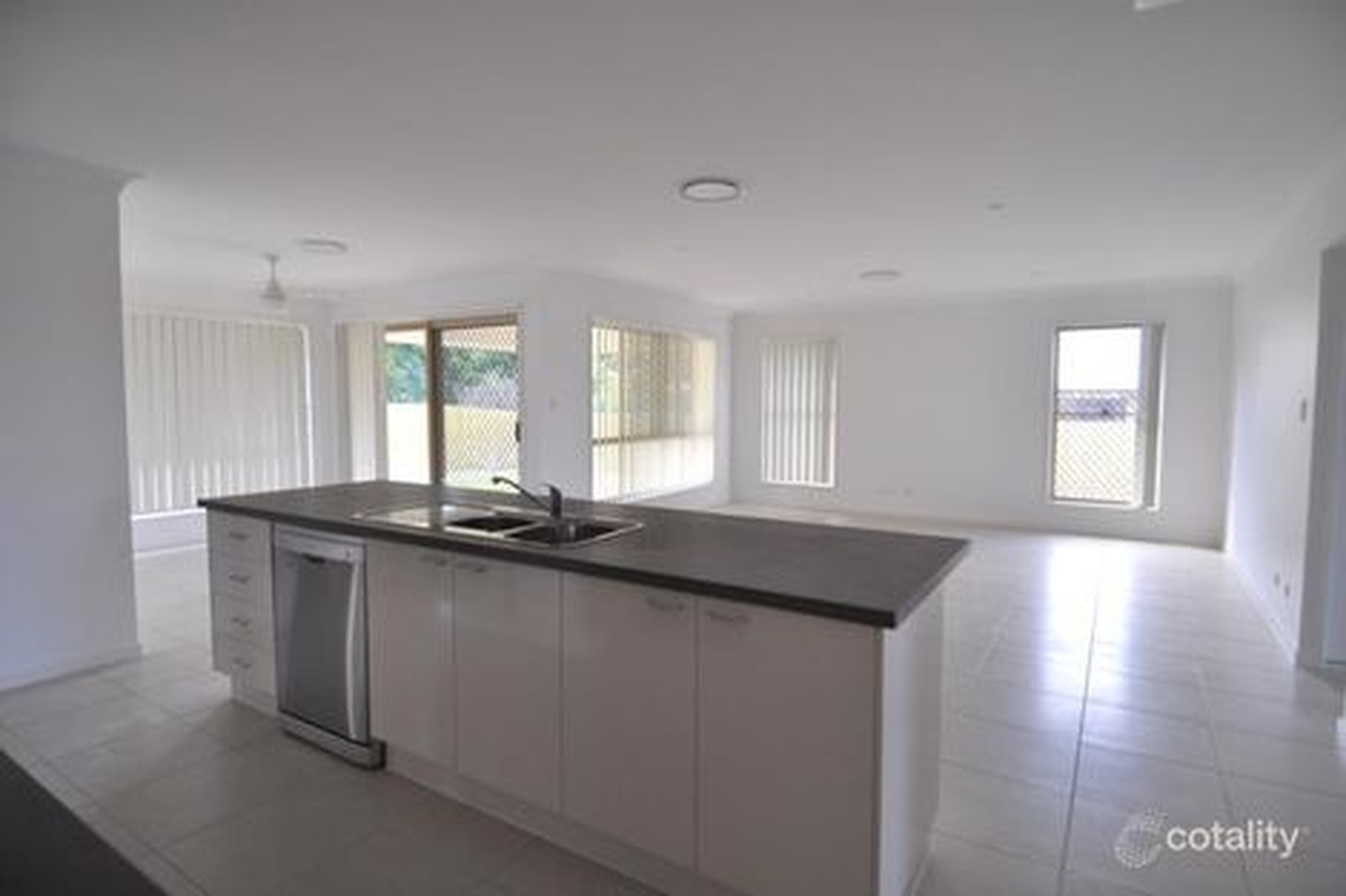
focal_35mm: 18
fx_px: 673
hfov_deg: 90.0
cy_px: 448
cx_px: 673
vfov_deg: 67.3
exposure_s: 1/80
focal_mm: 12
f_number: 4.5
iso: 400
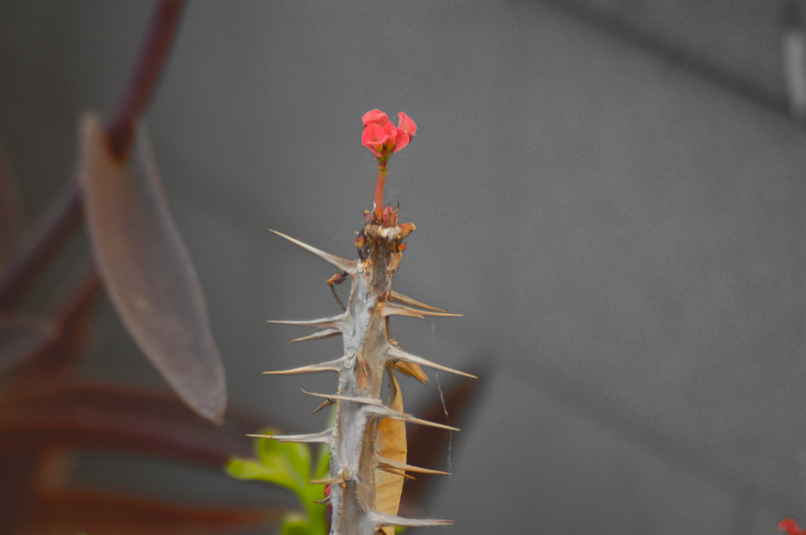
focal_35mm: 315
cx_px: 403
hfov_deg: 6.5
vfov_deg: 4.4
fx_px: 7045
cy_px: 268
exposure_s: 1/80
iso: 200
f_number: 5.6
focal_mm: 210
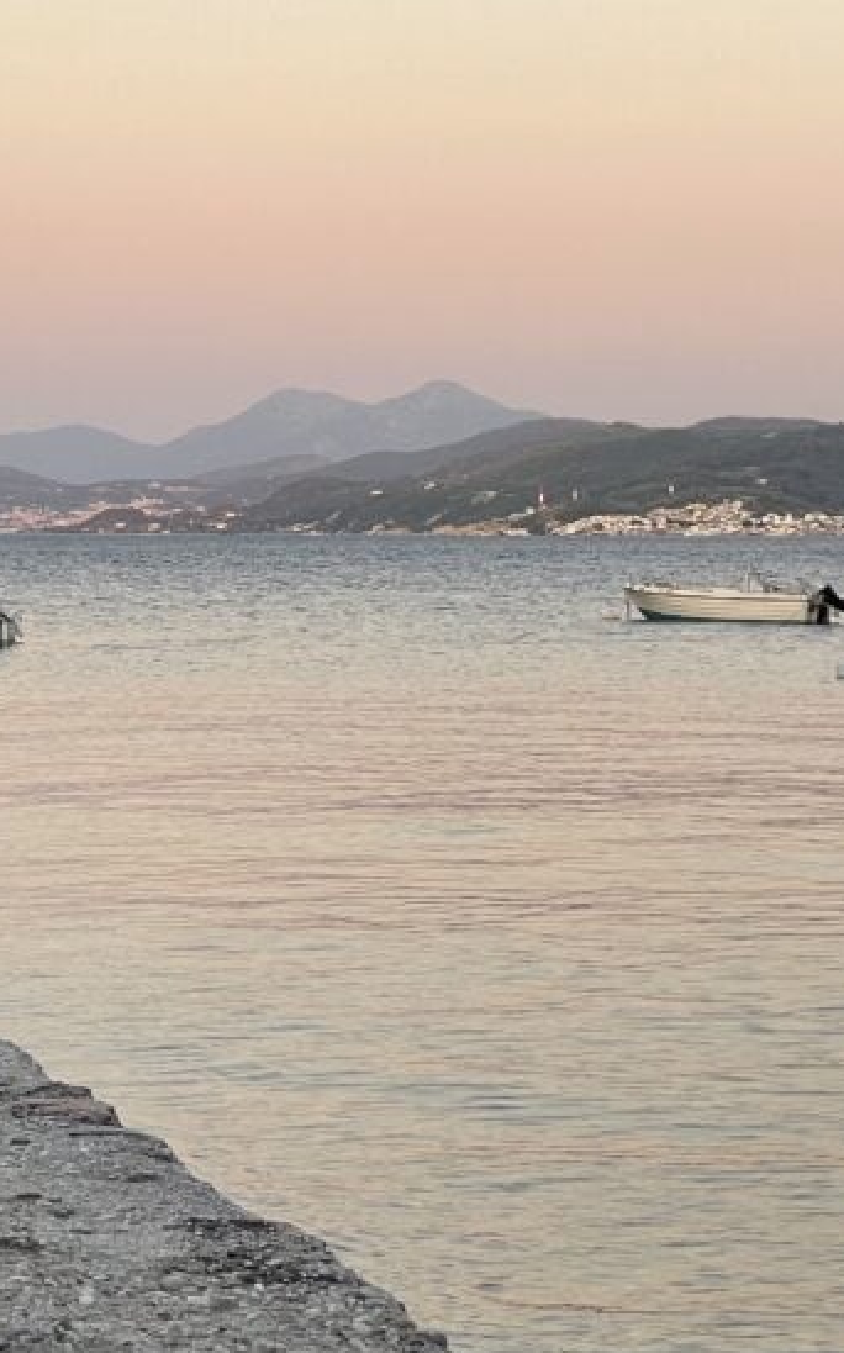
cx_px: 49
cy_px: 652
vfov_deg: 20.2
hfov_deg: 12.6
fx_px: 3795
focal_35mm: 103
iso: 40
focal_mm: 6
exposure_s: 1/99
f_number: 2
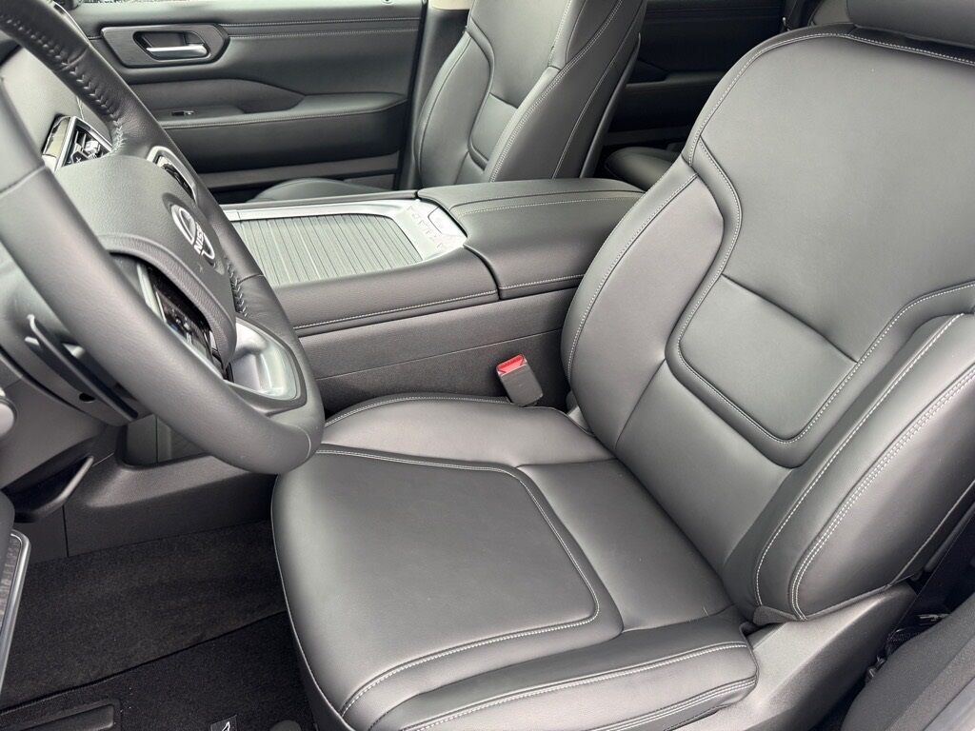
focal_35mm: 24
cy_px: 366
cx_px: 488
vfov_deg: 56.8
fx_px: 676
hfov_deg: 71.6
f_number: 1.78
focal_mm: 6.76
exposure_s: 1/91
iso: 200
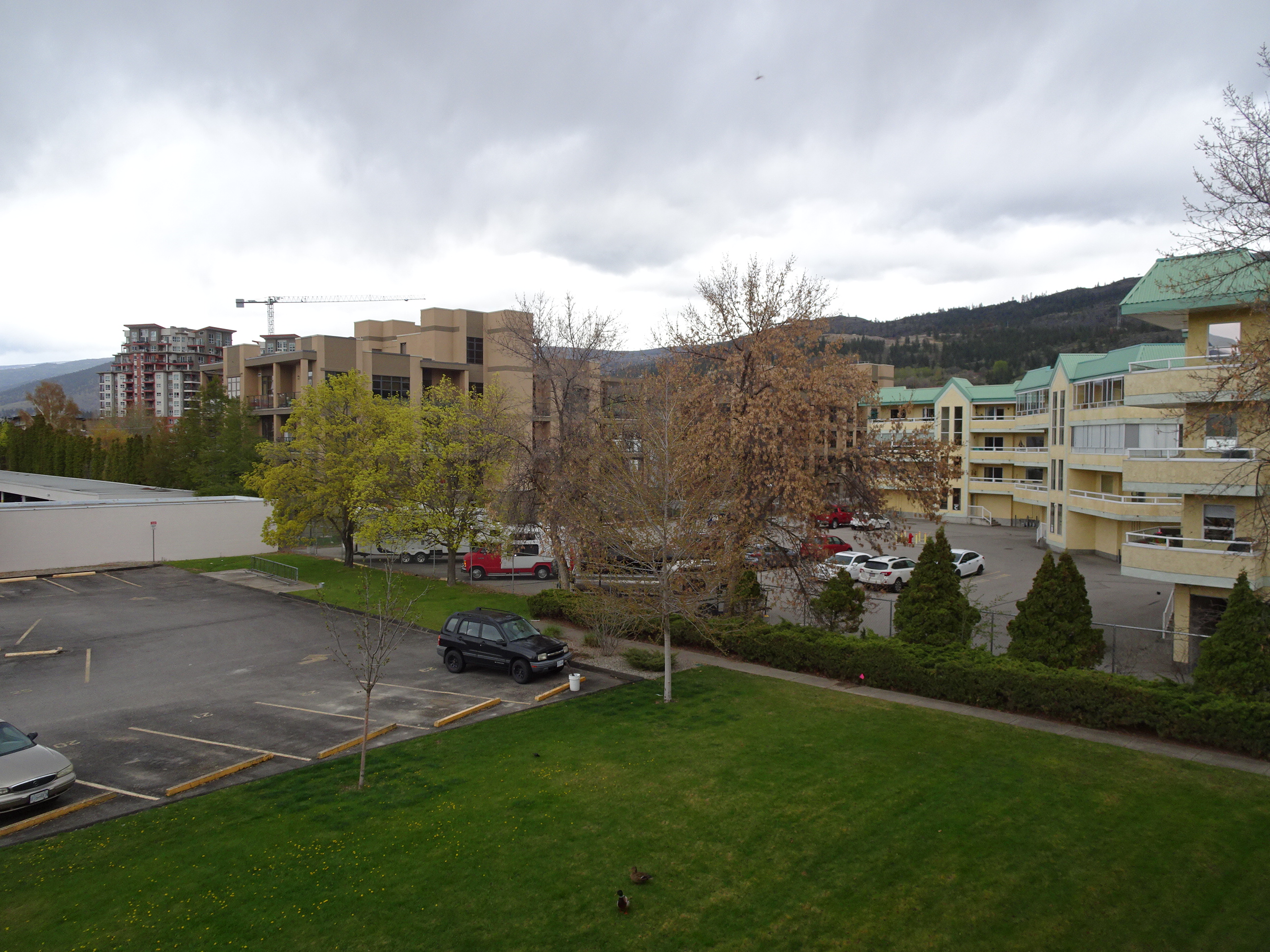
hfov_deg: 71.6
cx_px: 635
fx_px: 881
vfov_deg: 56.8
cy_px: 476
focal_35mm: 24
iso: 80
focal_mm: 4.1
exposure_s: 1/320
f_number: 3.5
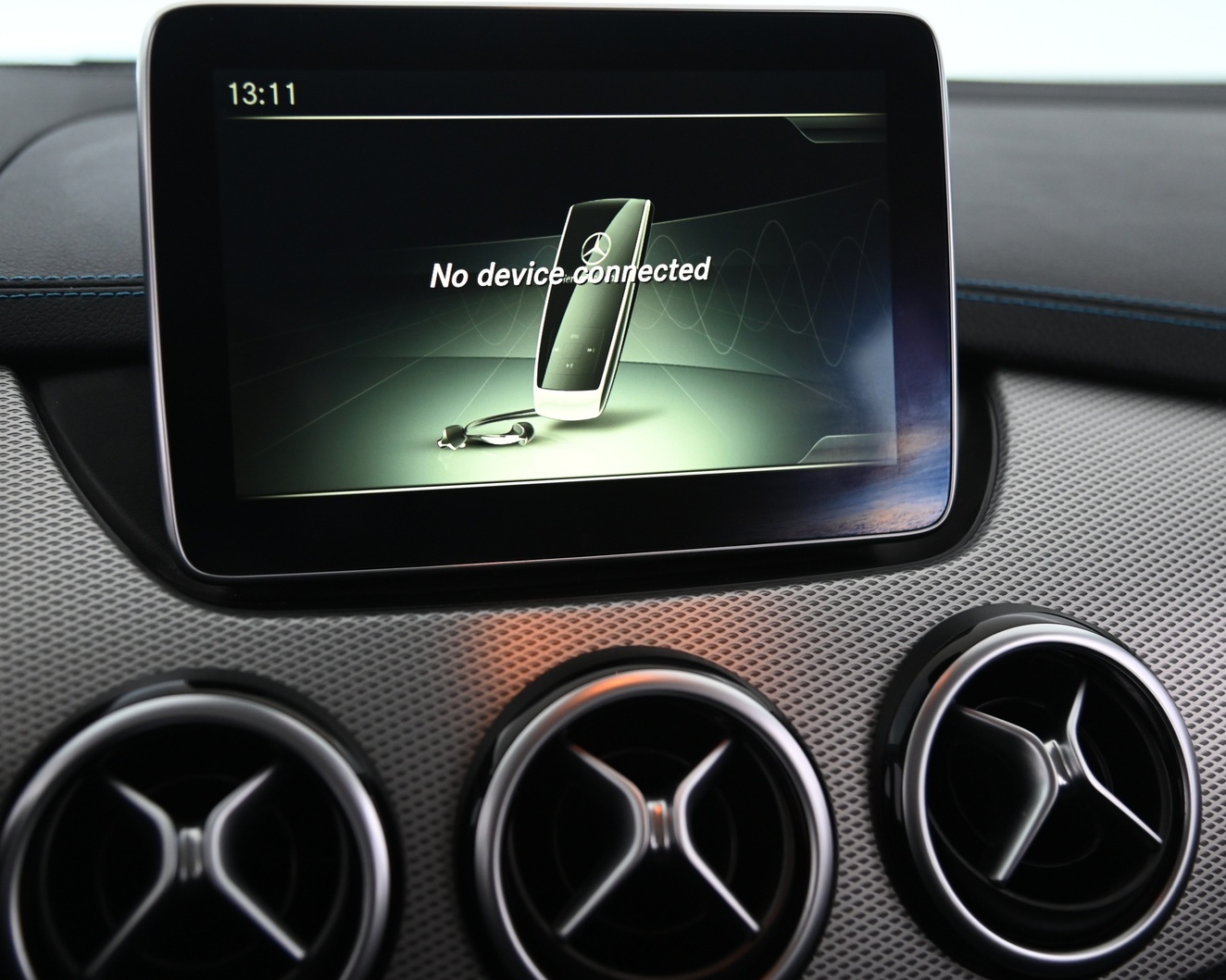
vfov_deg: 32.7
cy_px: 488
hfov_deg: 40.3
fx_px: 1669
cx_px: 538
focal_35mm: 46
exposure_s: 1/40
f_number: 4
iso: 2000
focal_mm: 40
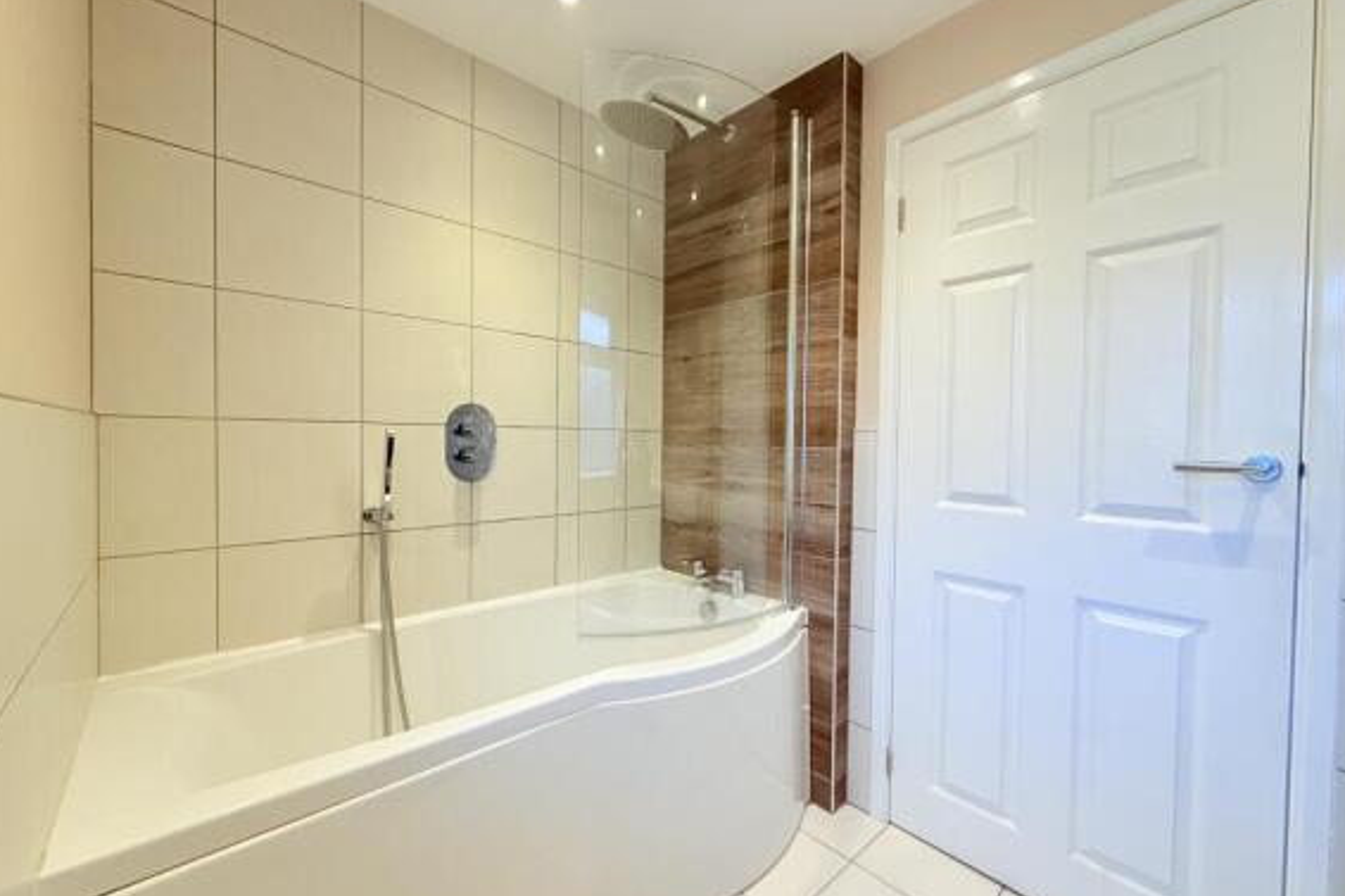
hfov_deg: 100.4
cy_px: 453
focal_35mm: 15
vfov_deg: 77.3
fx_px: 560
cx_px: 676
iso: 200
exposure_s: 1/100
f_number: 2.2
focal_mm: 2.22
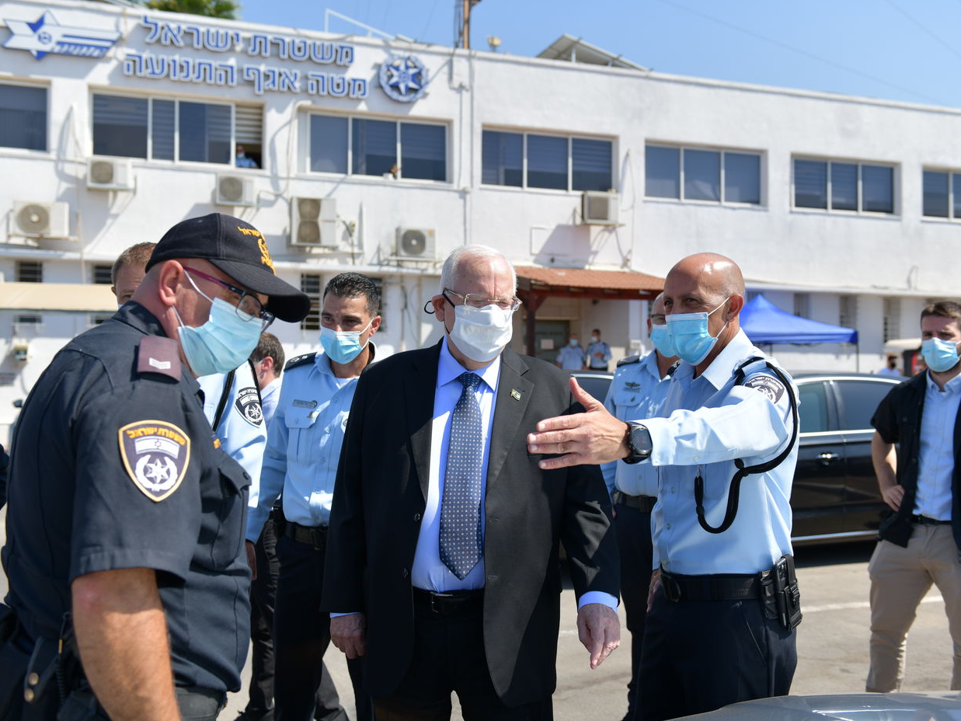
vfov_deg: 38.7
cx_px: 472
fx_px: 1027
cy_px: 359
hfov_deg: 50.1
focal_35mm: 37
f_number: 4
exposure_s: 1/2000
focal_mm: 34
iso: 200
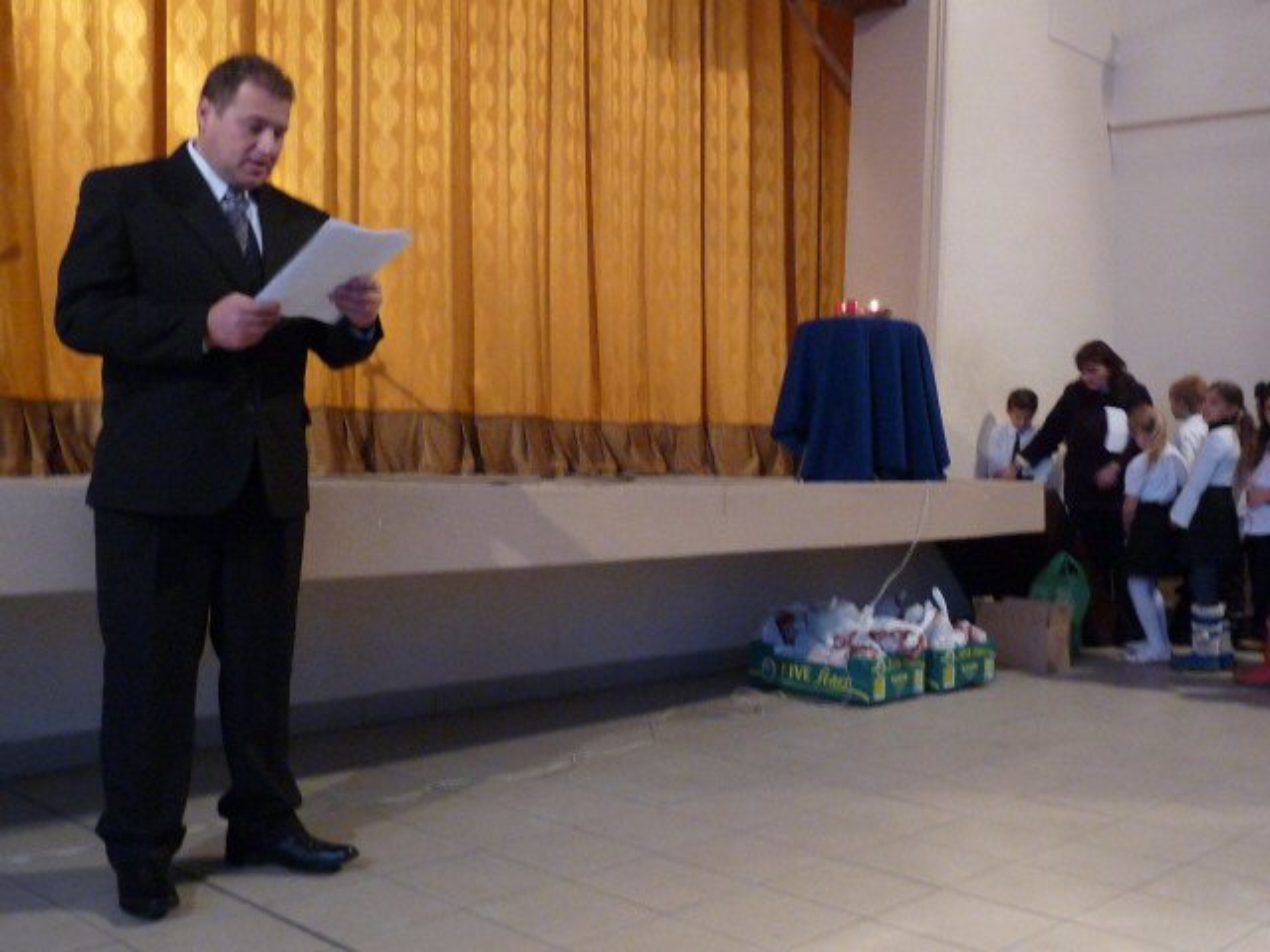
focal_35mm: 38
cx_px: 635
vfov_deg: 37.7
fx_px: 1394
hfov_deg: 49.0
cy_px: 476
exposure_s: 1/8
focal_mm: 4.8
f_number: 2.8
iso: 400
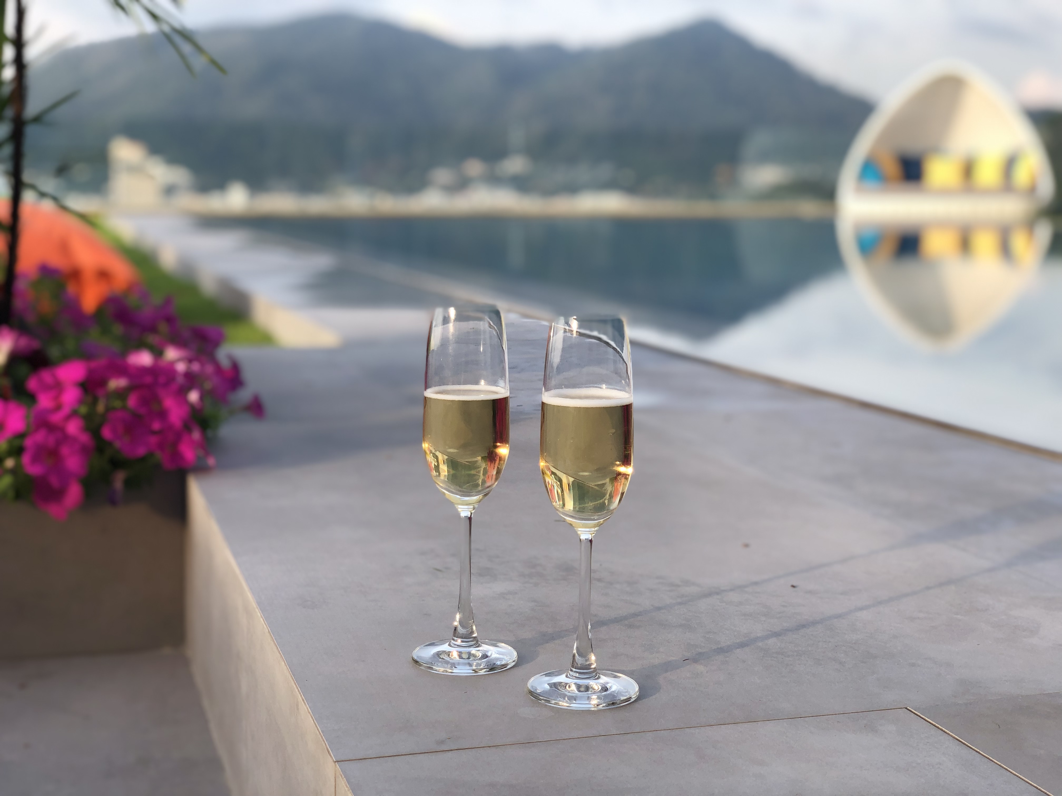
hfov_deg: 36.8
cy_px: 398
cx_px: 531
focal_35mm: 52
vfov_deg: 28.0
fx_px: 1595
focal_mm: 6
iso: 16
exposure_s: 1/173
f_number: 2.4
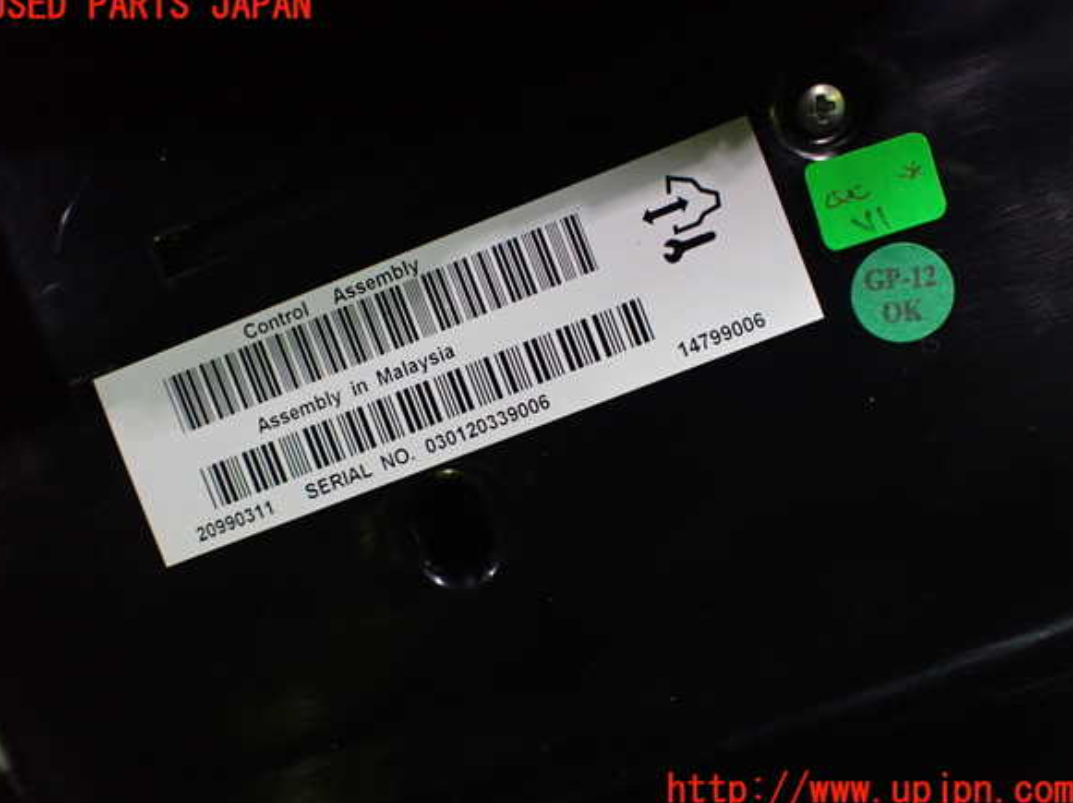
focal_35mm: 31
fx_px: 960
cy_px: 399
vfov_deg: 45.4
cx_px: 530
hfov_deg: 58.4
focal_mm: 5.4
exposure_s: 1/100
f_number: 2.3
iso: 800
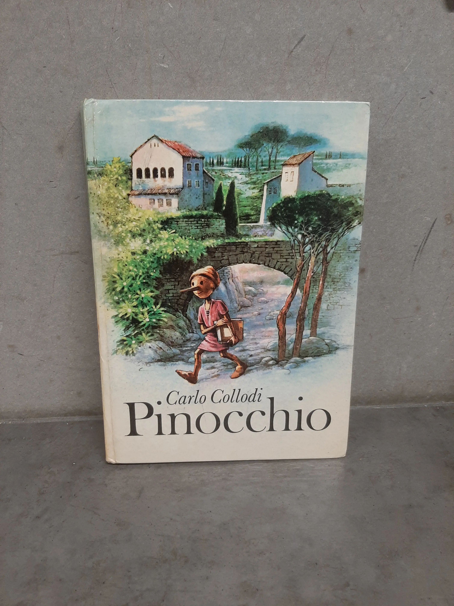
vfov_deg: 67.3
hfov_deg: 53.1
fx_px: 455
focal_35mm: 26
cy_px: 303
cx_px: 227
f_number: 1.7
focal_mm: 3.93
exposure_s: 1/50
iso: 100
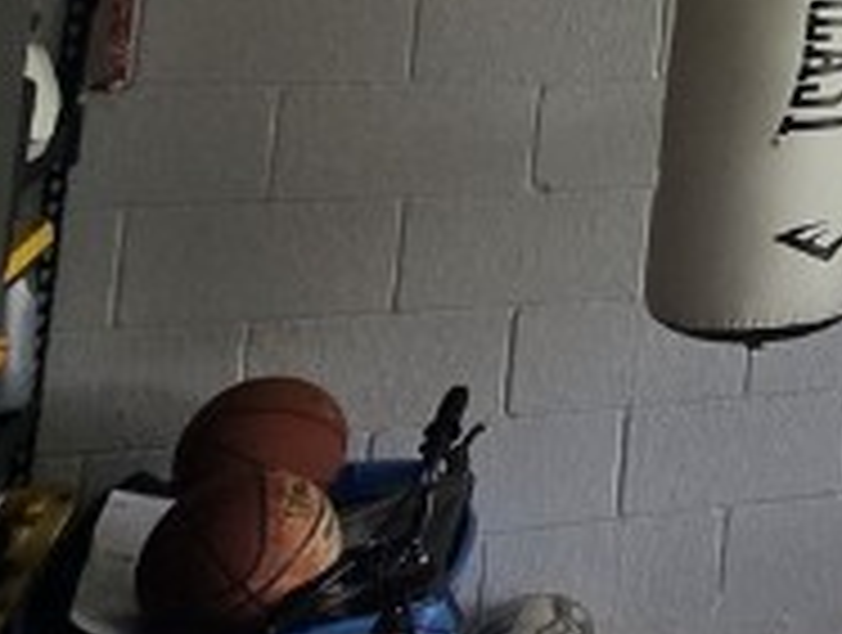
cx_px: 1553
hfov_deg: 19.6
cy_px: -256
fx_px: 1730
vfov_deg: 18.8
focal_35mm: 71
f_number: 2.2
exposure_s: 1/220
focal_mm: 2.2
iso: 50
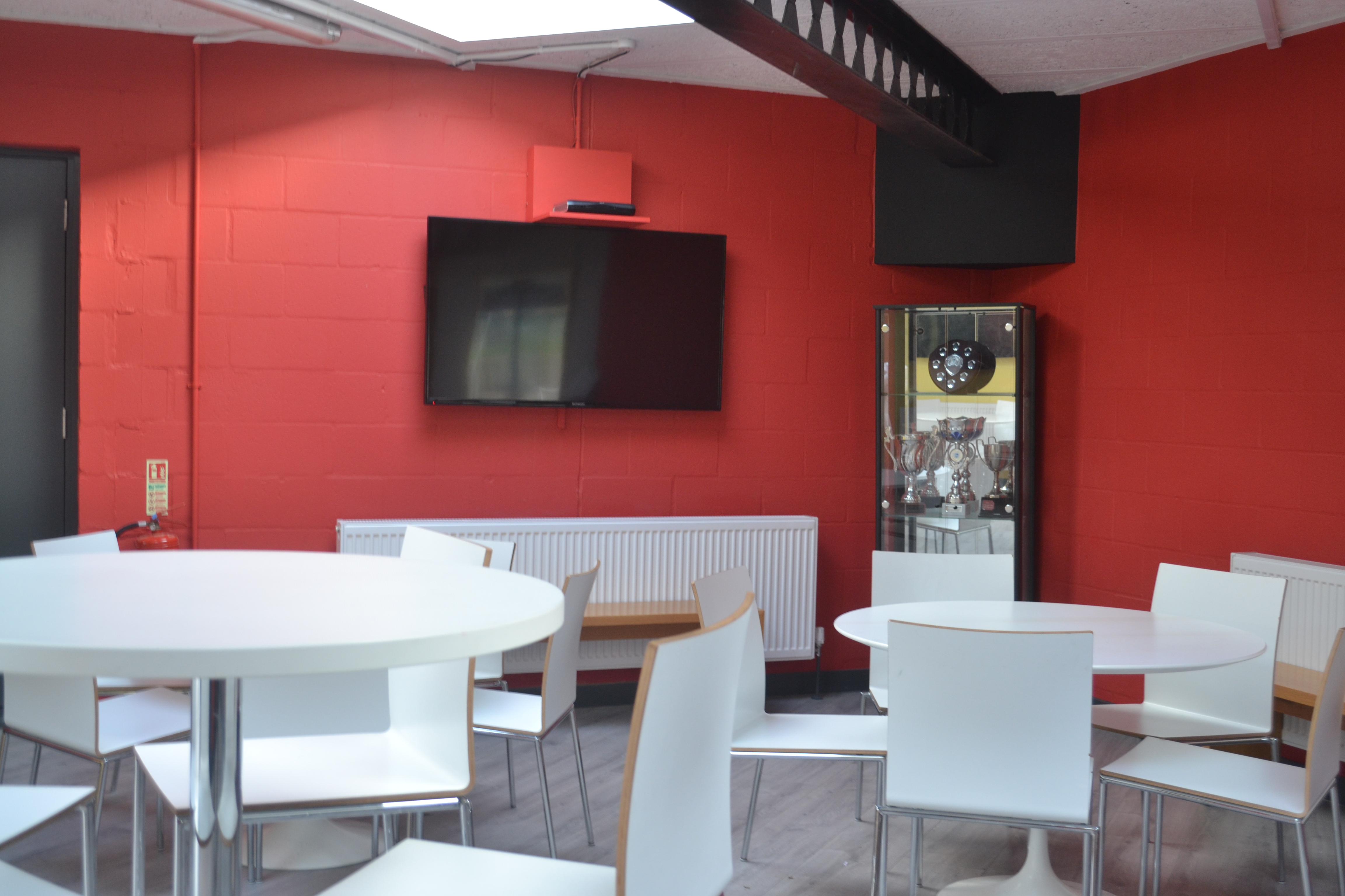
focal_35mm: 39
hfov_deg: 49.6
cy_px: 448
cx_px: 672
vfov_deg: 34.2
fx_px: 1457
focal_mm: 26
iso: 400
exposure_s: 1/20
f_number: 4.2
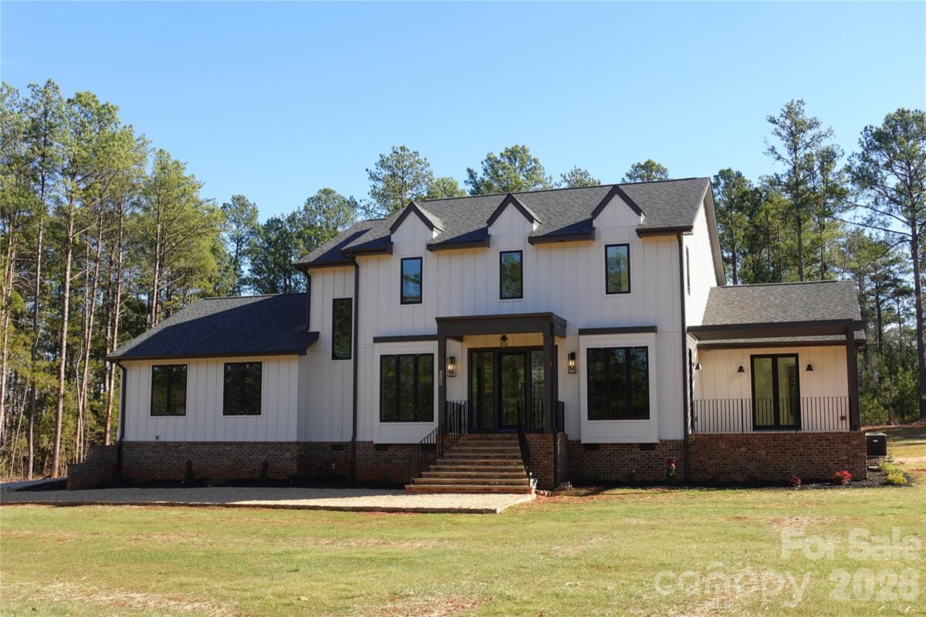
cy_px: 308
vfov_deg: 29.9
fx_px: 1157
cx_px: 463
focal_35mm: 45
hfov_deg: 43.6
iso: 125
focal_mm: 16.94
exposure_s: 1/200
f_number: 5.6
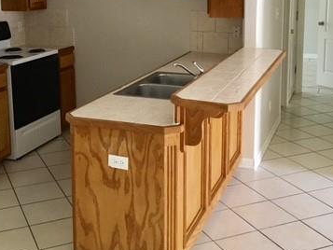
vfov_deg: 27.6
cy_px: 62
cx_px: 152
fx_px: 500
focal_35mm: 52
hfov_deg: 36.8
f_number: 2.2
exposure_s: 1/30
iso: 160
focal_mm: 4.15
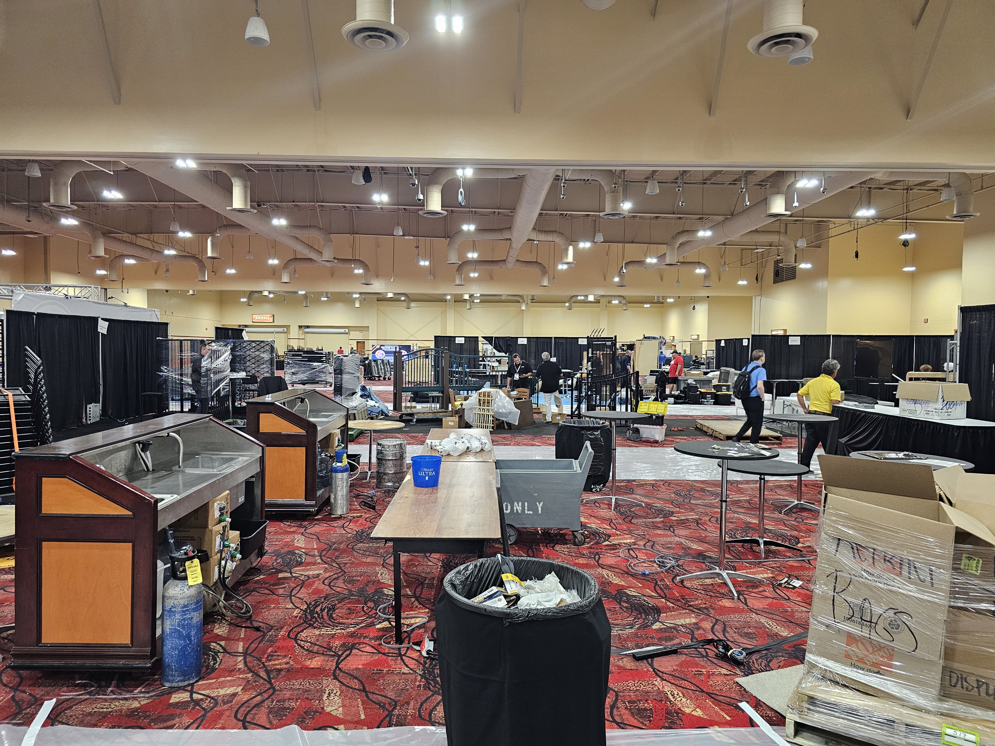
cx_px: 498
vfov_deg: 58.9
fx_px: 661
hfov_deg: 73.9
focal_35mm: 23
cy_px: 373
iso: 500
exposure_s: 1/120
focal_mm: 6.3
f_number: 1.7
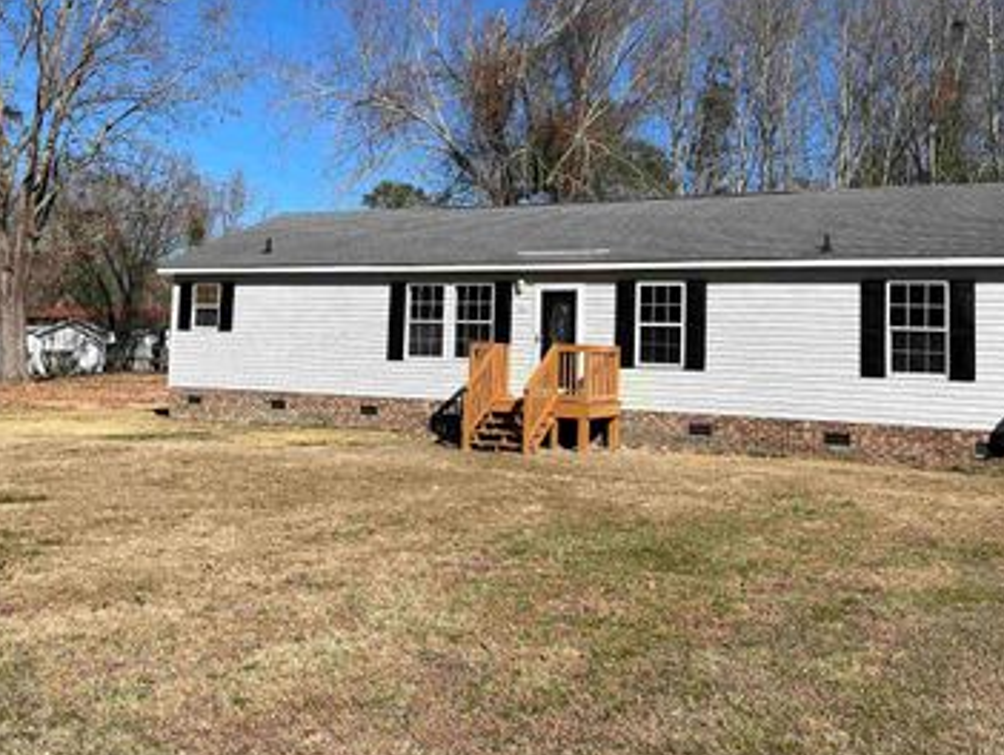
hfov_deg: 50.1
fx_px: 1074
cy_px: 270
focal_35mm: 37
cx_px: 501
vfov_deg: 38.4
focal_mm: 5.1
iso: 50
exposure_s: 1/4854
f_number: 1.6
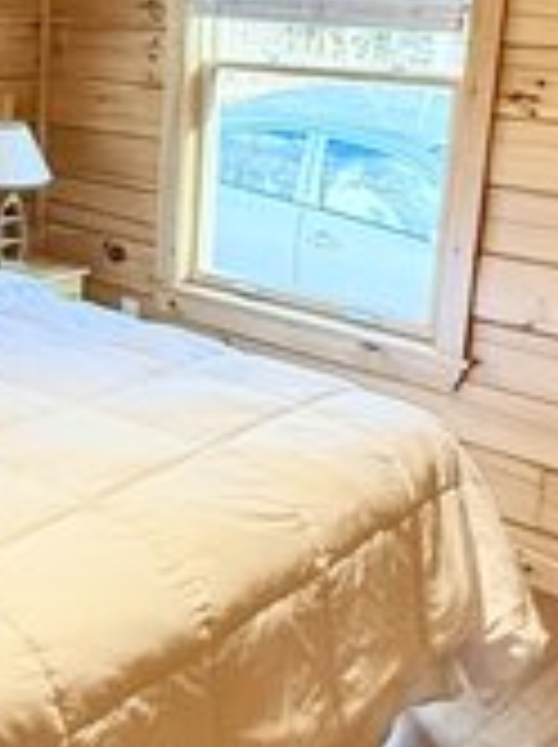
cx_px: 4
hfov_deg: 25.7
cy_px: 248
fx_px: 1164
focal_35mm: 54
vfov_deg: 35.2
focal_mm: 2.22
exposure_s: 1/120
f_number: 2.2
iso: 500
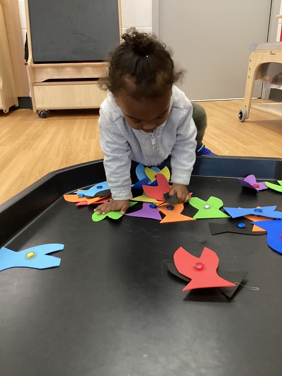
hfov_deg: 45.5
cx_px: 141
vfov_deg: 58.3
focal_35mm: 31
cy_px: 188
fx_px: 337
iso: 400
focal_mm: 3.3
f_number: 2.4
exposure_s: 1/30
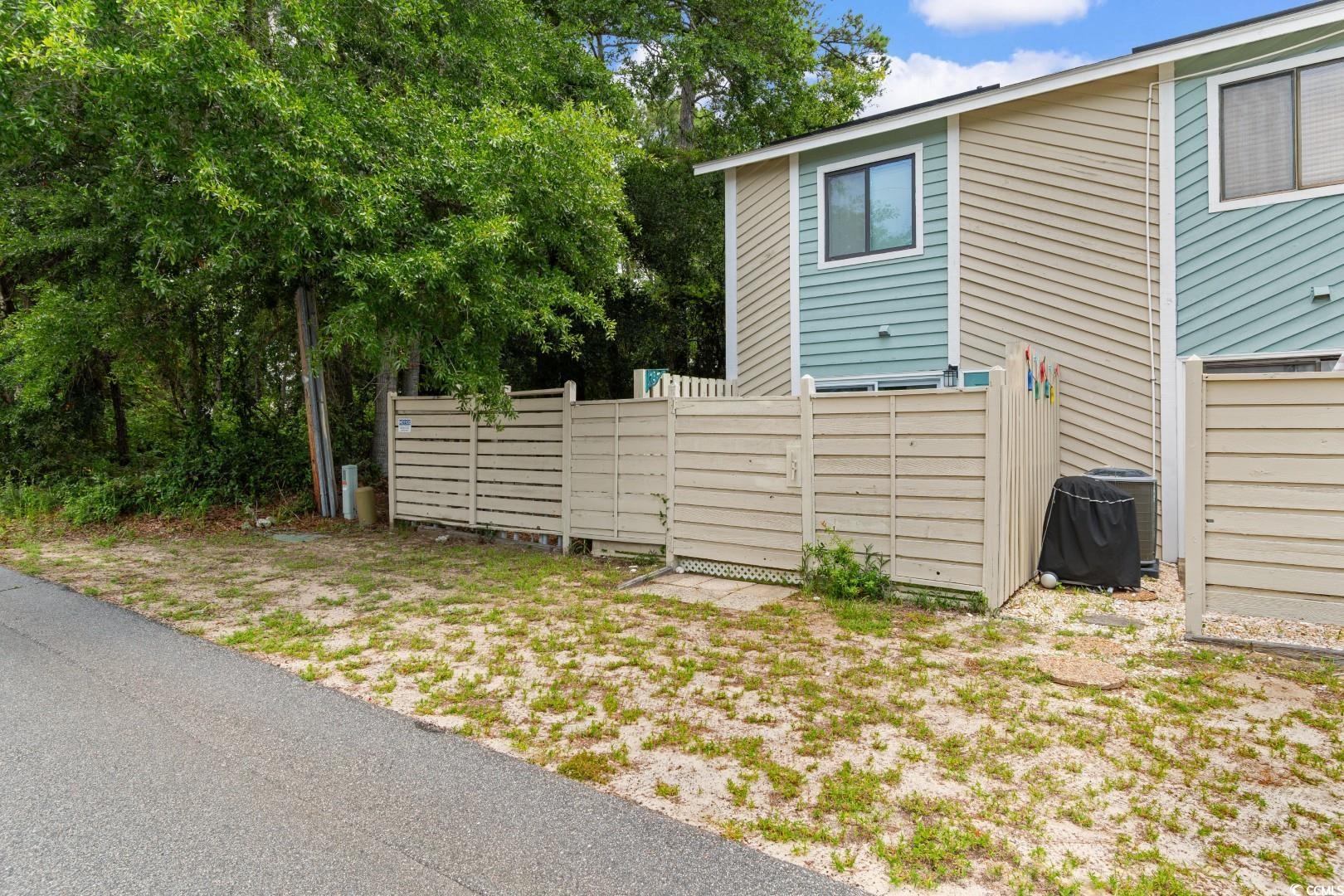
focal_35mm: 19
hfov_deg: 86.9
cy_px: 448
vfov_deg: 64.6
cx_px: 672
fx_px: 709
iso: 100
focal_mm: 13
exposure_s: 1/250
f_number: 8
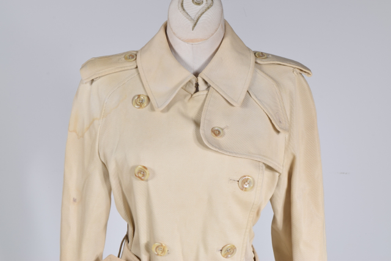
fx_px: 896
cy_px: 130
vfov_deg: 16.6
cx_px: 196
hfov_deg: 24.6
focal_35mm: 82
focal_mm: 55
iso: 200
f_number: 16
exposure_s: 1/125
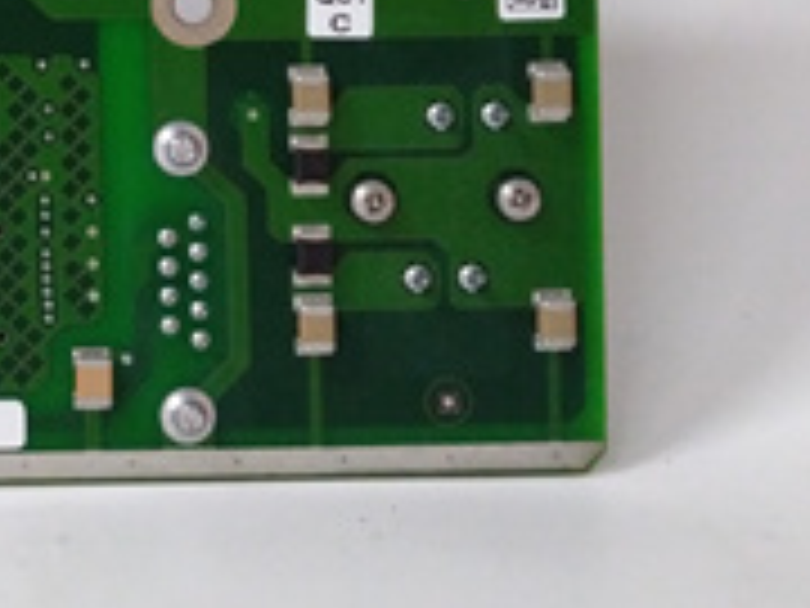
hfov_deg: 23.7
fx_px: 1755
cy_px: -92
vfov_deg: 18.7
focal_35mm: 75
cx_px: -162
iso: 636
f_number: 2
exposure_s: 1/33
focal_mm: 3.79
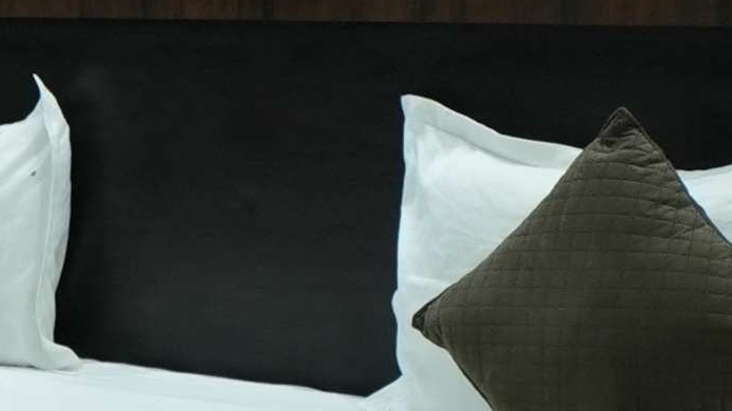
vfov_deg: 10.4
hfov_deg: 17.1
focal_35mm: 115
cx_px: -308
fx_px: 2231
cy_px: 487
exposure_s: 1/160
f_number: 2.8
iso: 2000
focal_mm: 18
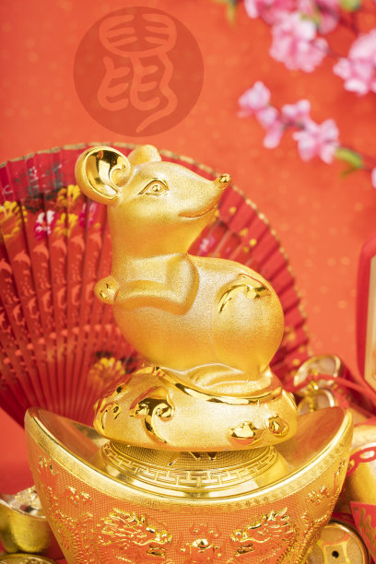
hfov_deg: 18.2
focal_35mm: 75
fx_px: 1175
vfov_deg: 27.0
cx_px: 188
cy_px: 282
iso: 50
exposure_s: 1/160
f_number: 9
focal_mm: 75
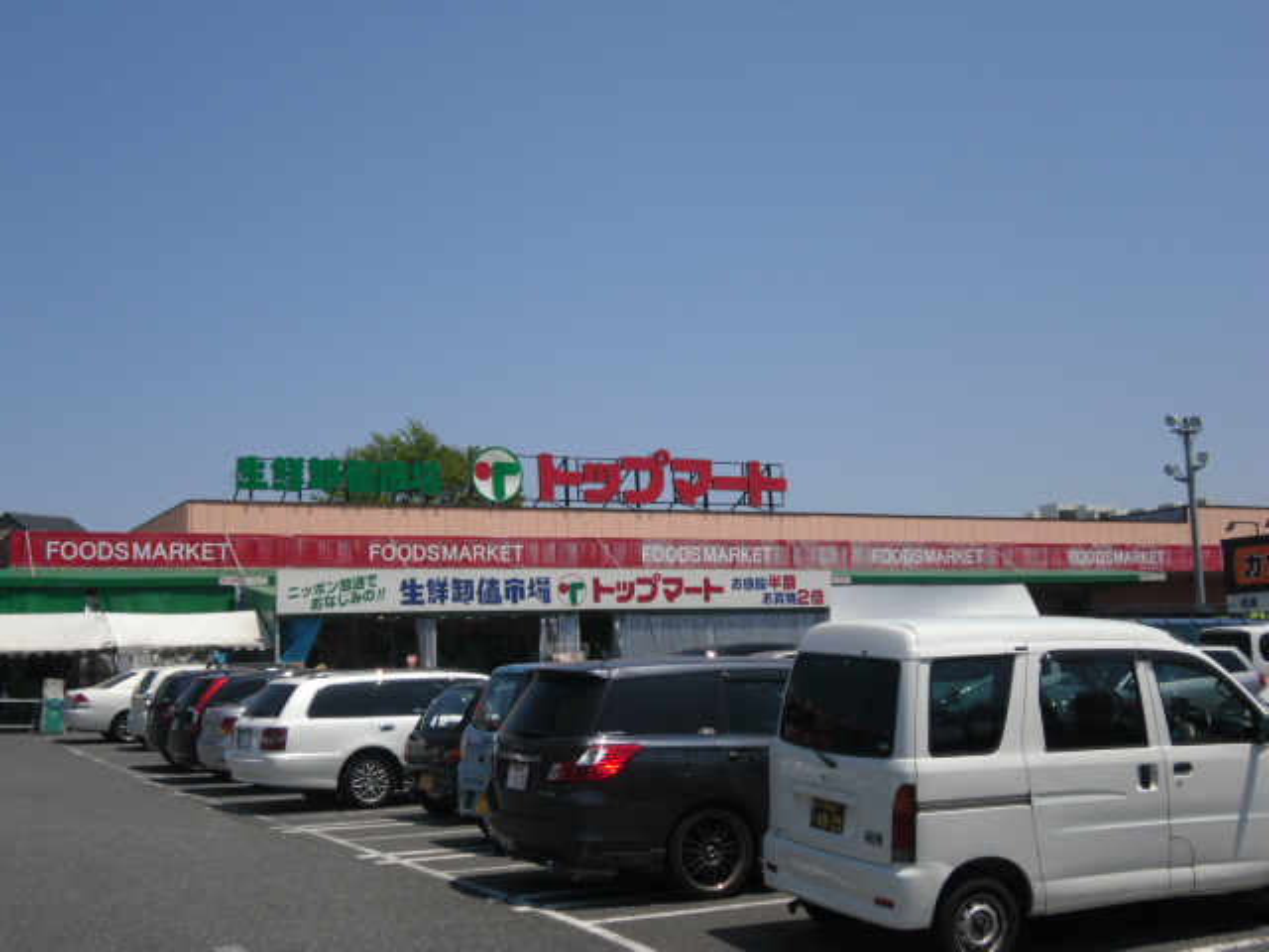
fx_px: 1686
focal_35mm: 46
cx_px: 634
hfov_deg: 41.2
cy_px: 476
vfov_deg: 31.5
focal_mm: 8.2
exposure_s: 1/800
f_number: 4.3
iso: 64
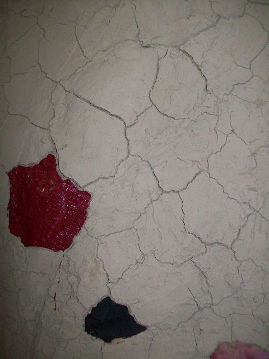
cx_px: 134
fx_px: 373
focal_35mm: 36
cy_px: 180
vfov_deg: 51.4
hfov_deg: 39.7
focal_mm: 6
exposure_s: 1/64
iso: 200
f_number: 2.7
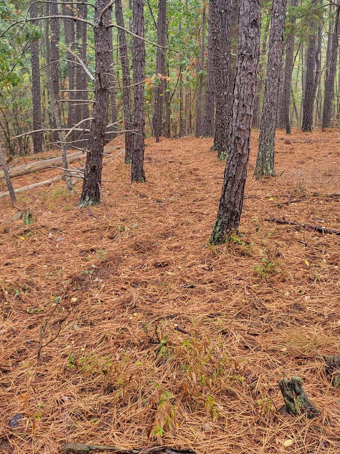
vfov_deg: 45.3
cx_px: 176
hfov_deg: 35.1
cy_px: 167
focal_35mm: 41
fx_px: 537
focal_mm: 5.4
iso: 80
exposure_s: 1/120
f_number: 1.8
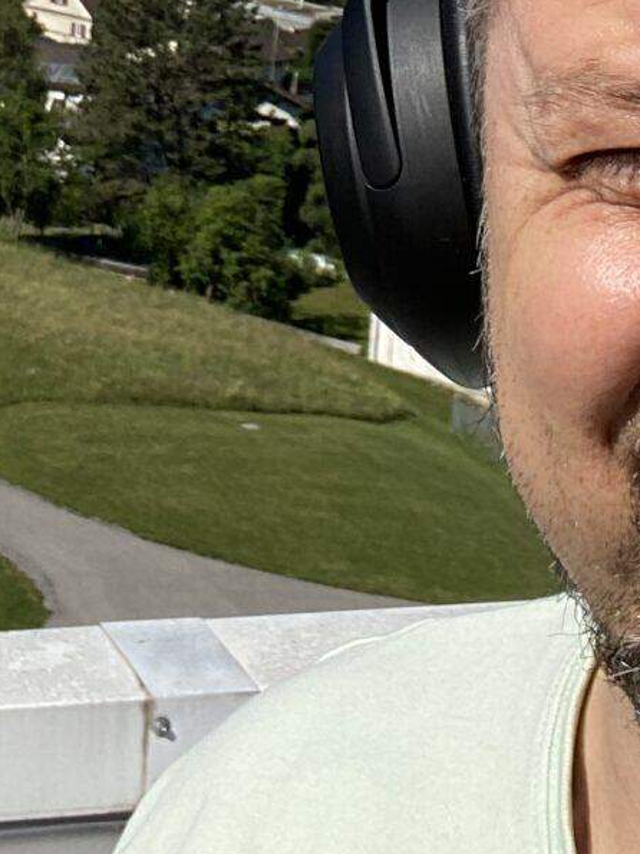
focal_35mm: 99
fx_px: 2441
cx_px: 225
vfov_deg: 18.1
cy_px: -347
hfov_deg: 14.9
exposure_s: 1/1458
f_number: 2.2
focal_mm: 2.71
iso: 25
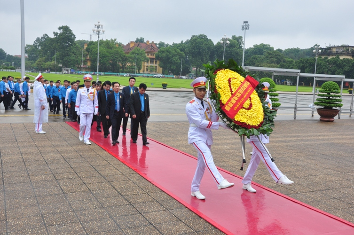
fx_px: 368
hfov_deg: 51.3
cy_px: 118
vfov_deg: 35.4
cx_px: 177
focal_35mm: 38
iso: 500
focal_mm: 25
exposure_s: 1/125
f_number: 9
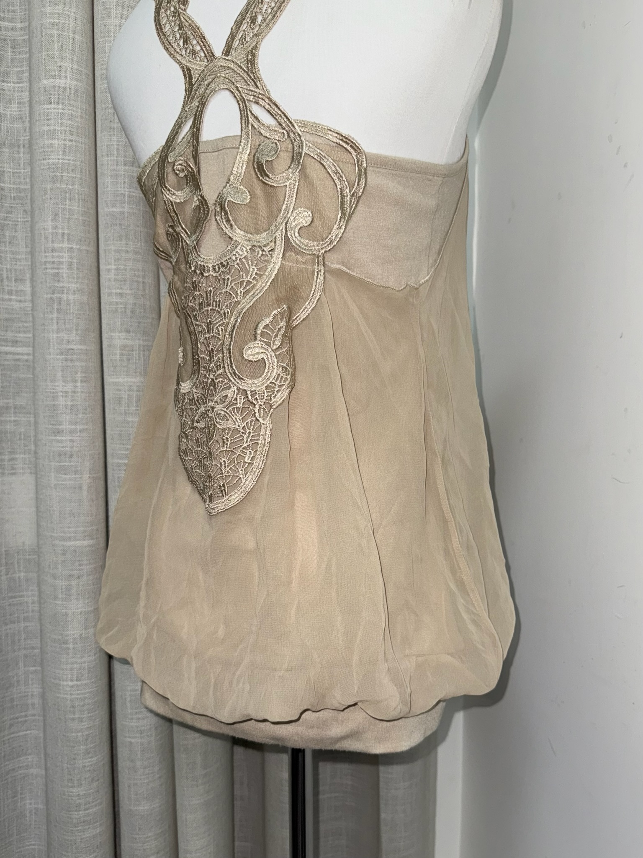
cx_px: 322
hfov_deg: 56.8
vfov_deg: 71.6
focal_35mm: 24
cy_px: 429
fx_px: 594
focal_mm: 6.76
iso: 80
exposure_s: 1/58
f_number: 1.78
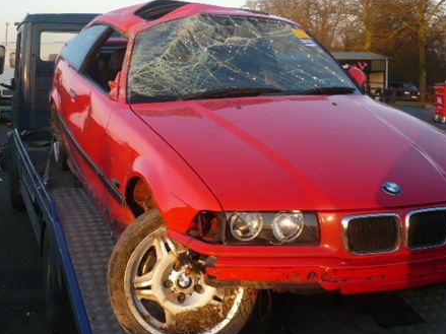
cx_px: 208
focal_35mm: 51
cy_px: 127
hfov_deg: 37.5
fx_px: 657
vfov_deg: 28.5
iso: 100
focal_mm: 5.8
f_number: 2.8
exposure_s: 1/320
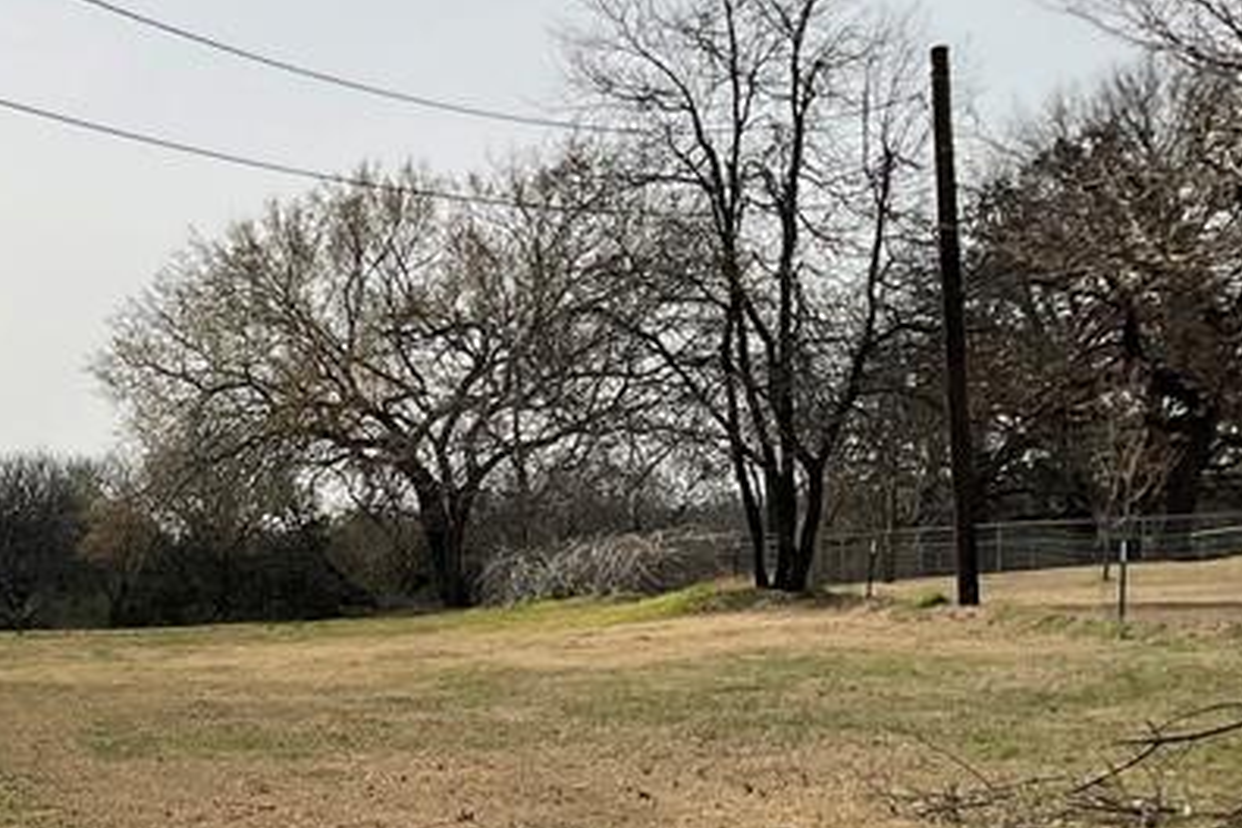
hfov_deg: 23.3
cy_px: 872
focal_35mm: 78
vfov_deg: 17.0
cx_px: -339
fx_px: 2691
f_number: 1.8
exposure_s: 1/2538
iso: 16
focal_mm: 3
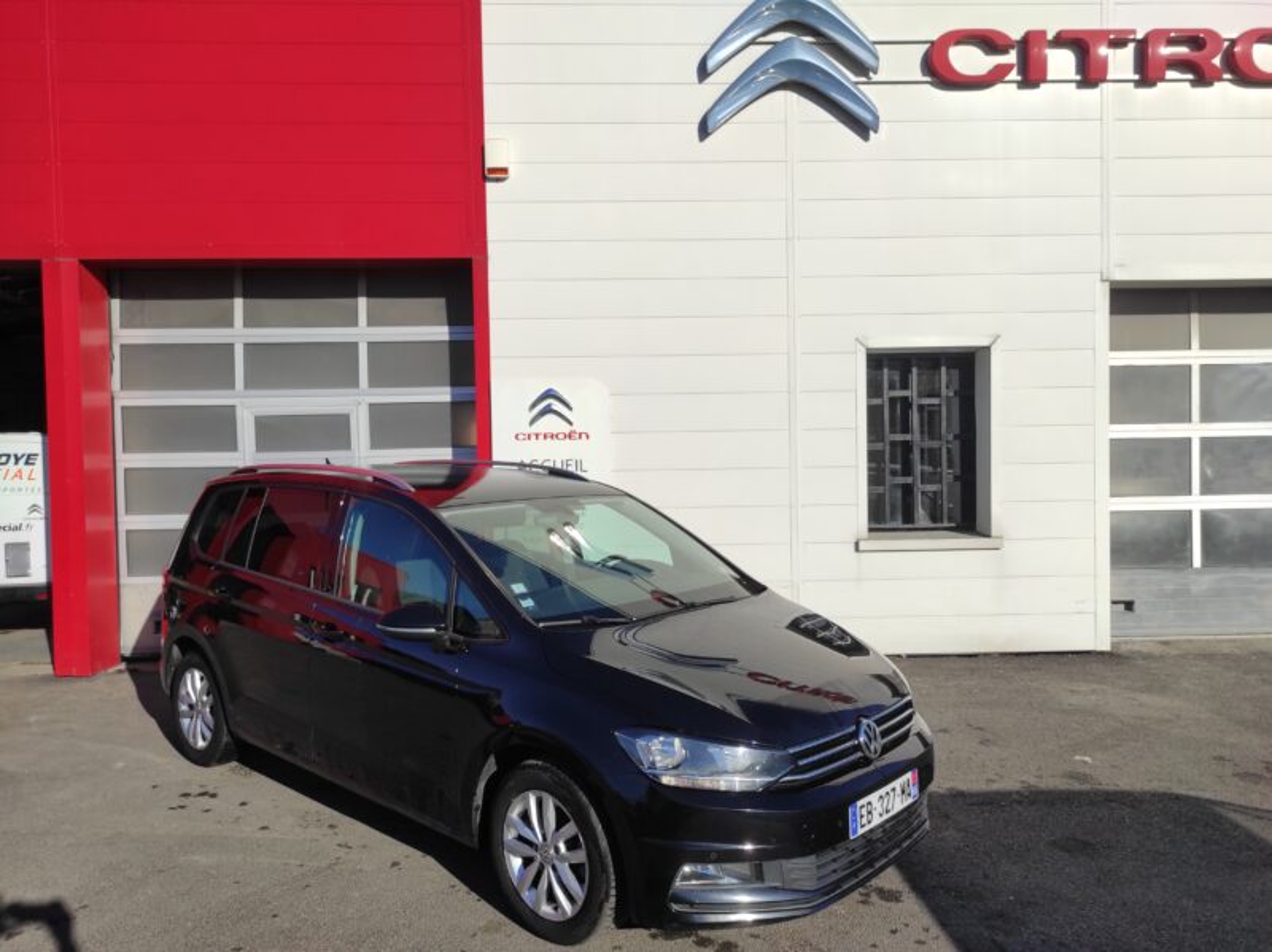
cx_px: 636
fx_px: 918
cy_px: 476
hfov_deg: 69.4
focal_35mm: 25
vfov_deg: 54.8
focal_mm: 5.43
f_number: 1.89
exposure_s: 1/3221
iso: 100
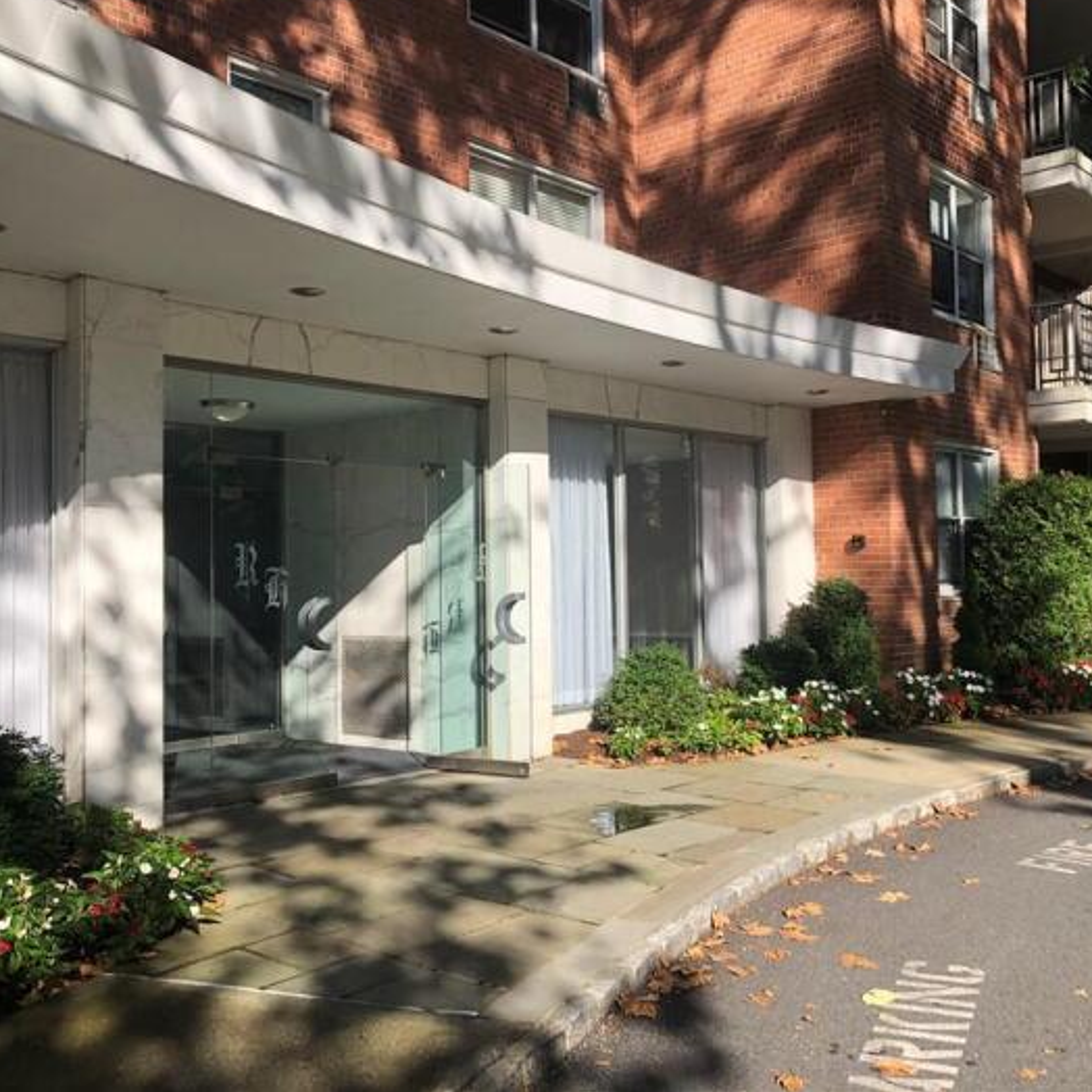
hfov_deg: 48.3
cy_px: 531
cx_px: 629
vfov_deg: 48.4
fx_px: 1213
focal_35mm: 34
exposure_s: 1/1350
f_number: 1.8
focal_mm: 3.99
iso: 20
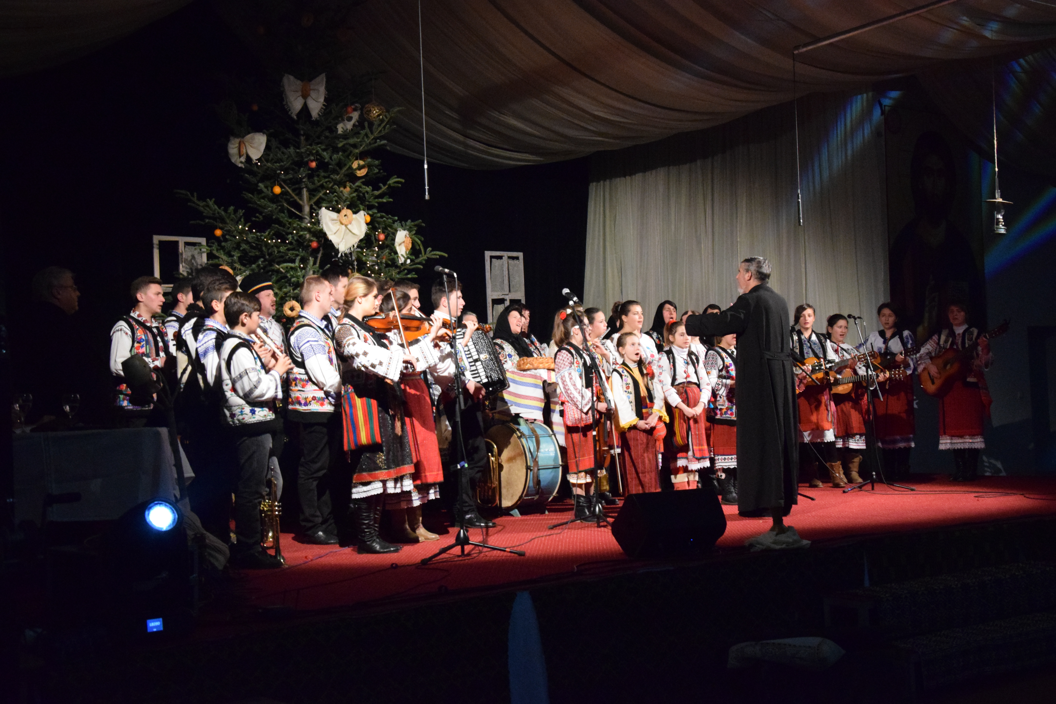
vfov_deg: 28.1
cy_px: 352
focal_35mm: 48
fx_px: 1408
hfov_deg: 41.1
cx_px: 528
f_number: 7.1
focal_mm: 32
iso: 6400
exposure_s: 1/50
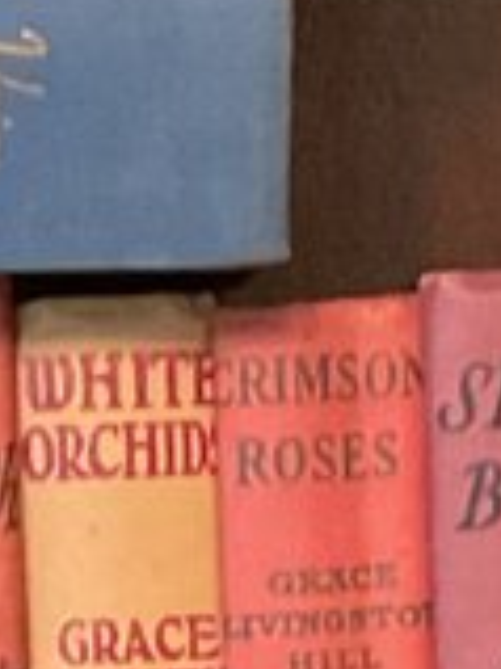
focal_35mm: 276
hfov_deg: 5.4
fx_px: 5333
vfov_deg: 6.8
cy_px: 1584
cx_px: 2
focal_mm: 3
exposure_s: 1/30
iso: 500
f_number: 1.8
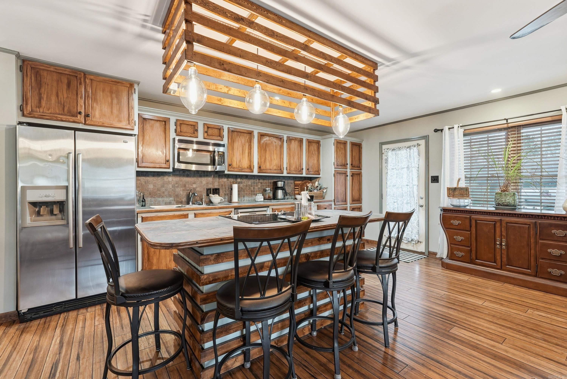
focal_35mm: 16
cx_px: 284
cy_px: 190
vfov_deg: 73.8
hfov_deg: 96.7
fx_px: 252
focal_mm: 16
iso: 250
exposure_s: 1/13
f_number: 9
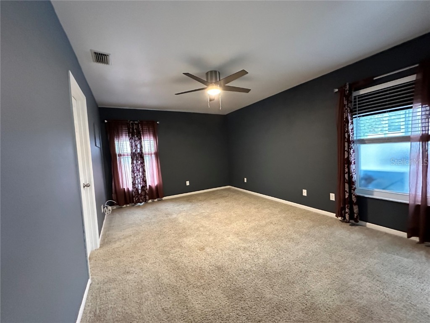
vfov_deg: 85.7
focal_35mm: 14
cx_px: 215
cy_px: 162
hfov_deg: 102.1
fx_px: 174
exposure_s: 1/60
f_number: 2.2
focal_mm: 2.22
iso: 1250
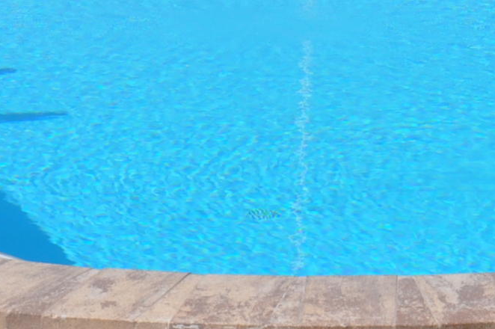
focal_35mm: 231
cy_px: -242
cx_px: 602
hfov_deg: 8.8
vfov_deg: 5.8
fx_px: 3173
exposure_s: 1/500
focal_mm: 34
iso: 200
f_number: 11
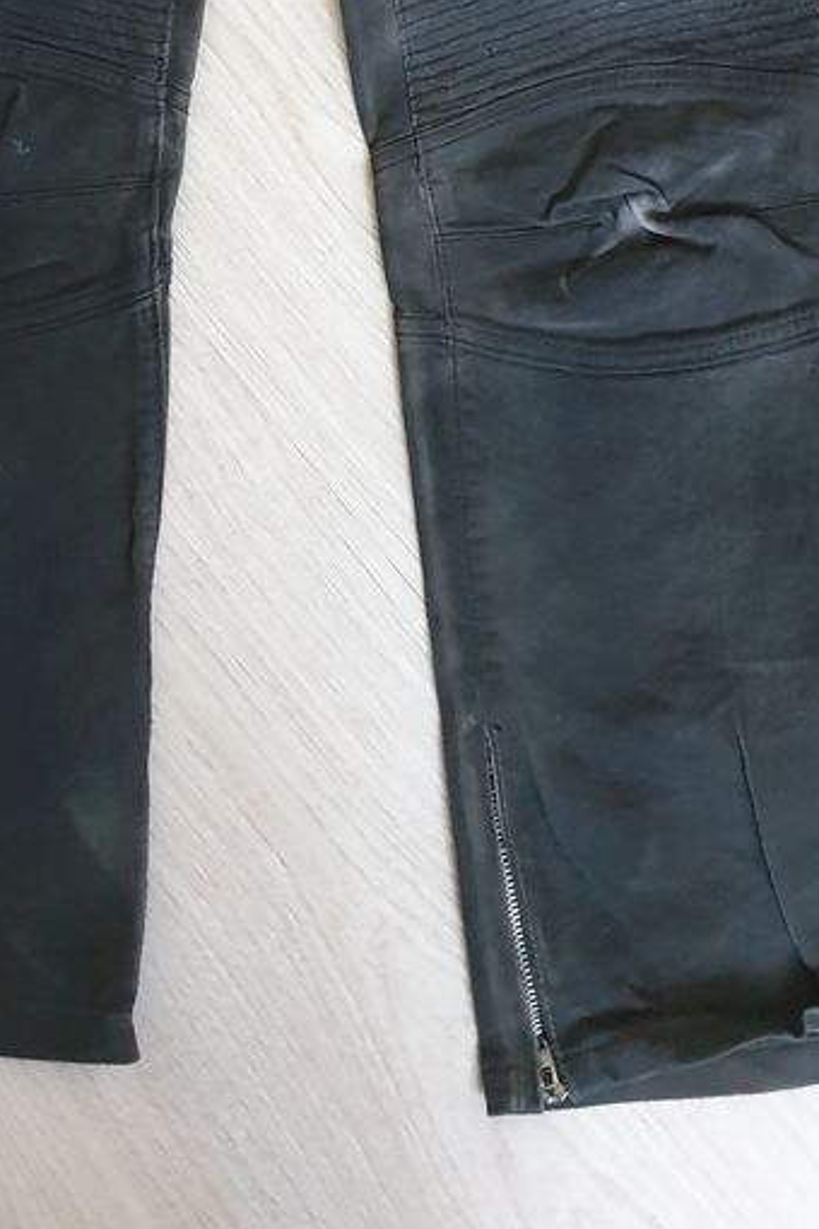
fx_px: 1808
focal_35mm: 53
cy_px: 27
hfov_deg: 25.5
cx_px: 342
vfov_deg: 34.4
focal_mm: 4.3
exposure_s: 1/50
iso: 500
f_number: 1.5
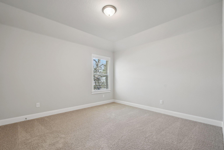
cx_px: 112
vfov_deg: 77.3
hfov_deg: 100.4
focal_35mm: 15
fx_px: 93
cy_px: 75
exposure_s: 1/13
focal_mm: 10
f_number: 8
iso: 400
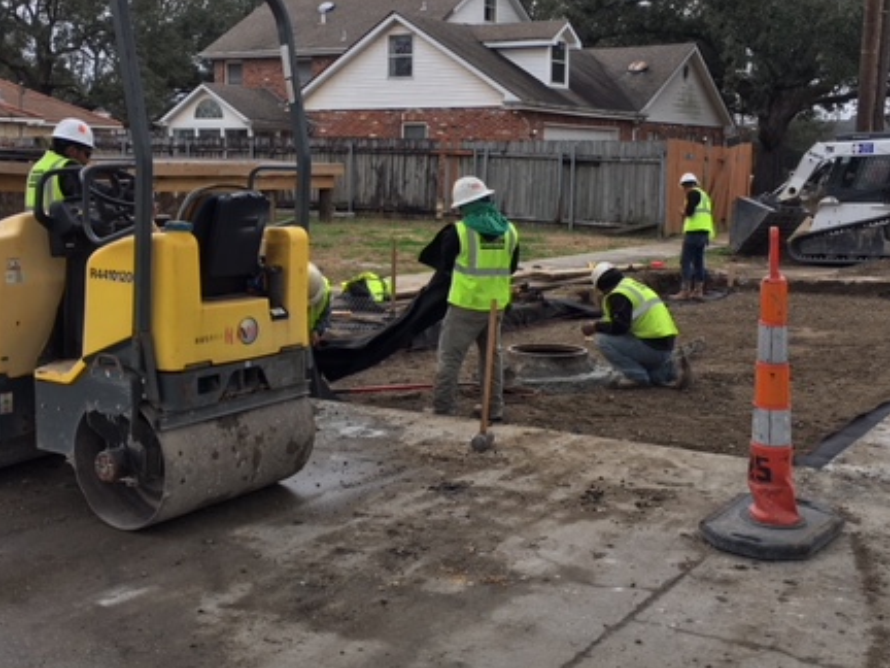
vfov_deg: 33.6
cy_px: 320
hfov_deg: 43.9
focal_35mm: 43
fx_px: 1106
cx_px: 449
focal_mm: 4.15
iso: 25
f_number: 2.2
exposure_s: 1/493
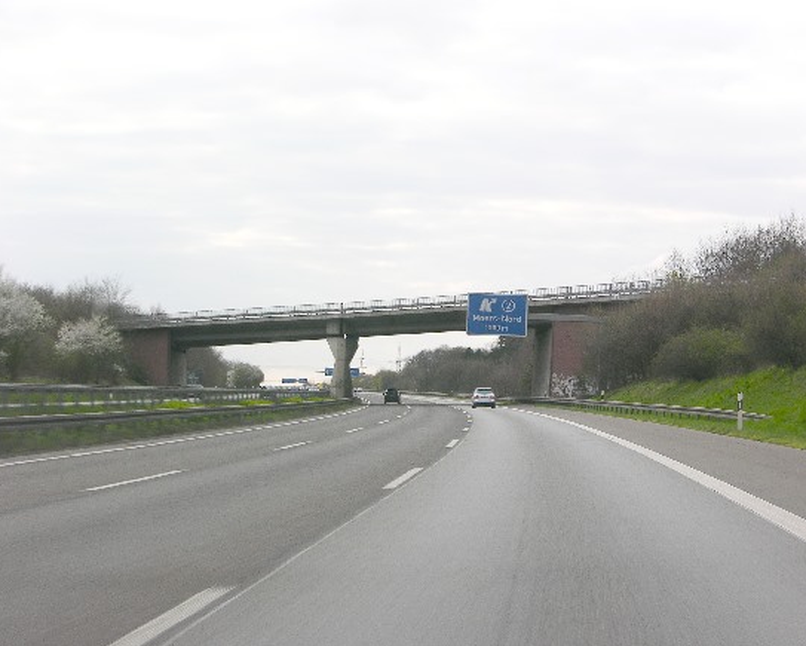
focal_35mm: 78
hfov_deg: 24.4
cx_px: 402
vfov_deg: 19.7
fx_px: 1862
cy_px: 324
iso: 50
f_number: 5.3
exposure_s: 1/74.1
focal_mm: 18.8
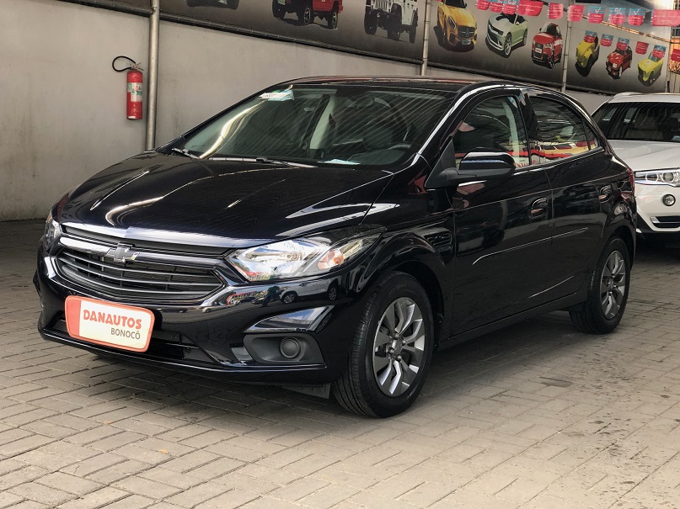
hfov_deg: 33.8
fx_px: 1120
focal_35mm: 57
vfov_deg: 25.7
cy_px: 254
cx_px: 340
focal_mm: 6.6
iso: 25
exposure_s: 1/60
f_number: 2.8
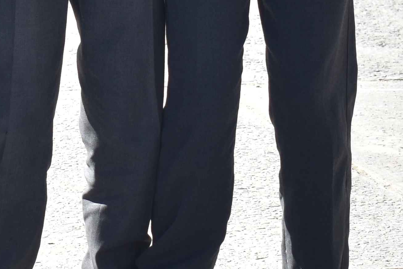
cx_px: -31
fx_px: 3828
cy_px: -152
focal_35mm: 342
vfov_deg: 4.0
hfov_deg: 6.0
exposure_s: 1/250
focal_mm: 50
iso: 200
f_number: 6.3
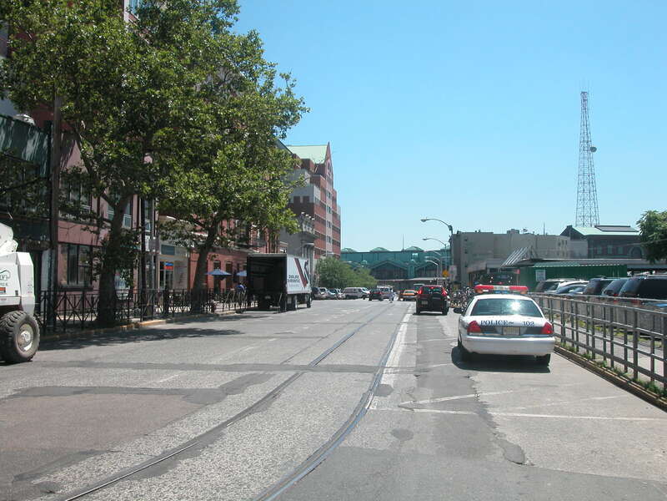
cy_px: 250
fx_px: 636
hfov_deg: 55.4
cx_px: 334
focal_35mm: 33
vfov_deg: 42.9
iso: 100
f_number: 6.5
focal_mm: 8.3
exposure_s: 1/365
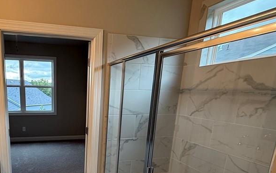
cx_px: 74
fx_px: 196
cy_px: 134
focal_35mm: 26
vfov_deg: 45.6
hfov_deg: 66.7
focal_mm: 2.22
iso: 125
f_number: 2.2
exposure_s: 1/120
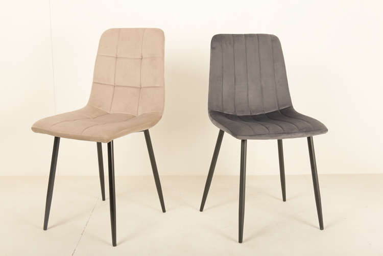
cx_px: 192
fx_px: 447
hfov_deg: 46.4
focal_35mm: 42
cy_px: 128
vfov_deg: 31.9
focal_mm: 42
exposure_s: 1/160
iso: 100
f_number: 10
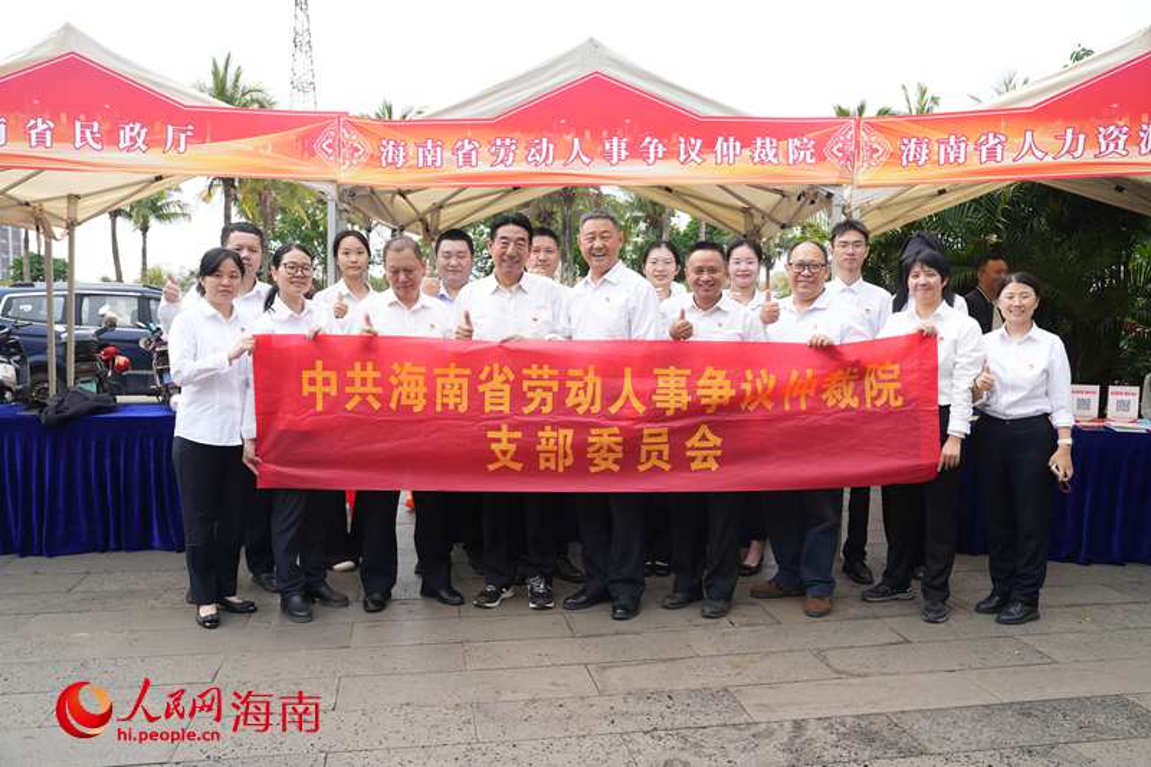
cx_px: 576
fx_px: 959
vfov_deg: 43.6
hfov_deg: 61.9
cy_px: 384
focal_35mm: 30
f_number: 5
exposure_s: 1/250
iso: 125
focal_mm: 30
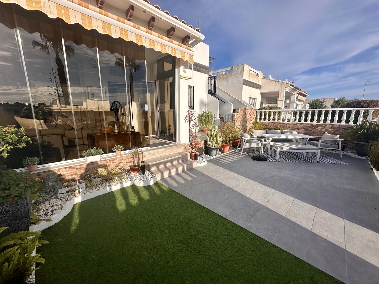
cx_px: 190
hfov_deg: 102.1
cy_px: 142
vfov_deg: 85.7
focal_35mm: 14
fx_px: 153
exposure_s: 1/2959
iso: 50
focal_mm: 2.22
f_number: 2.2
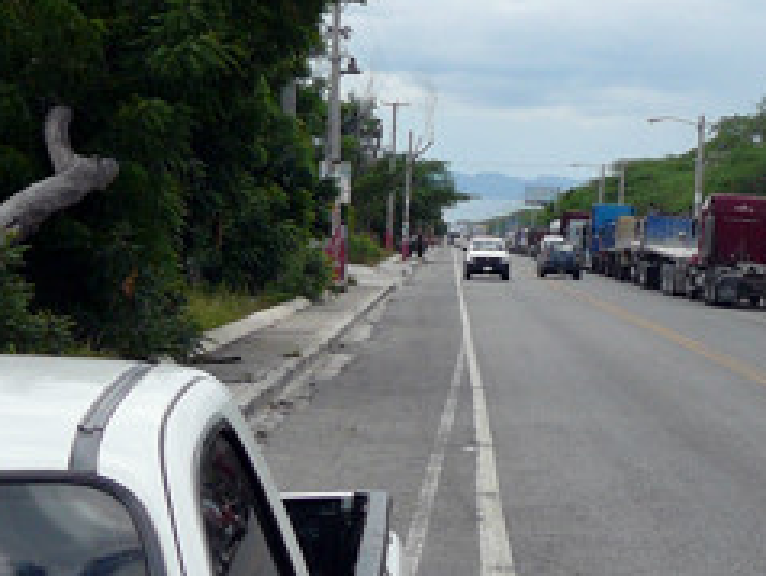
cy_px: 354
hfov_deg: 20.0
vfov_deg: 15.7
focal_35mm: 94
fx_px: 2082
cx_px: 834
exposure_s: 1/1000
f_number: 2.8
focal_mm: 5.2
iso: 80
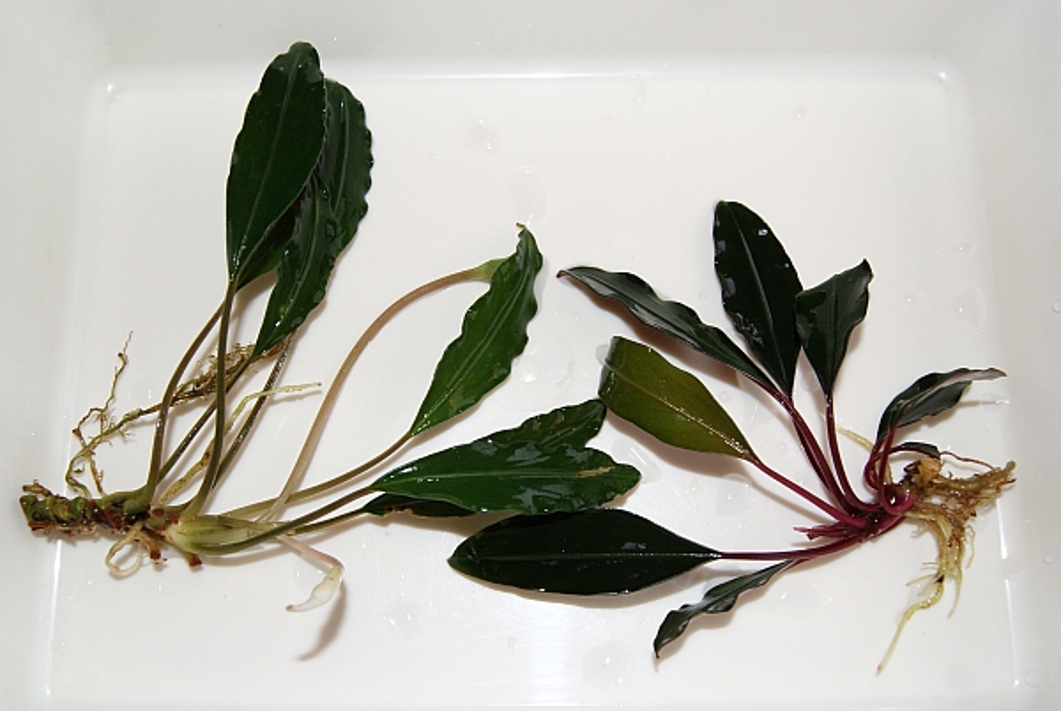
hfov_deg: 61.9
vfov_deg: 43.7
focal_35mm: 30
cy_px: 356
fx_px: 885
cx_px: 530
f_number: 6.3
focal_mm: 20
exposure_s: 1/160
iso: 400
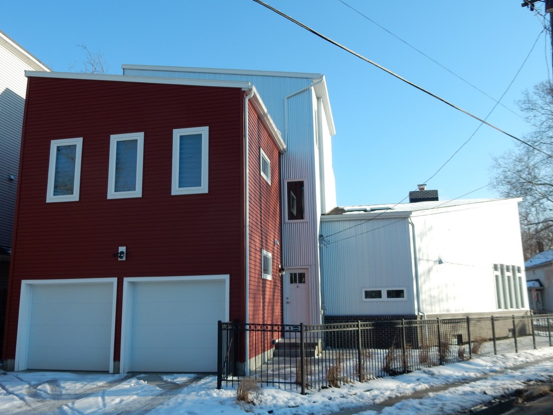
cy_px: 205
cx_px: 269
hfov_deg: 58.3
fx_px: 495
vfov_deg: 45.4
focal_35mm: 31
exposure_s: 1/800
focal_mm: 5.4
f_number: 4
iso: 125
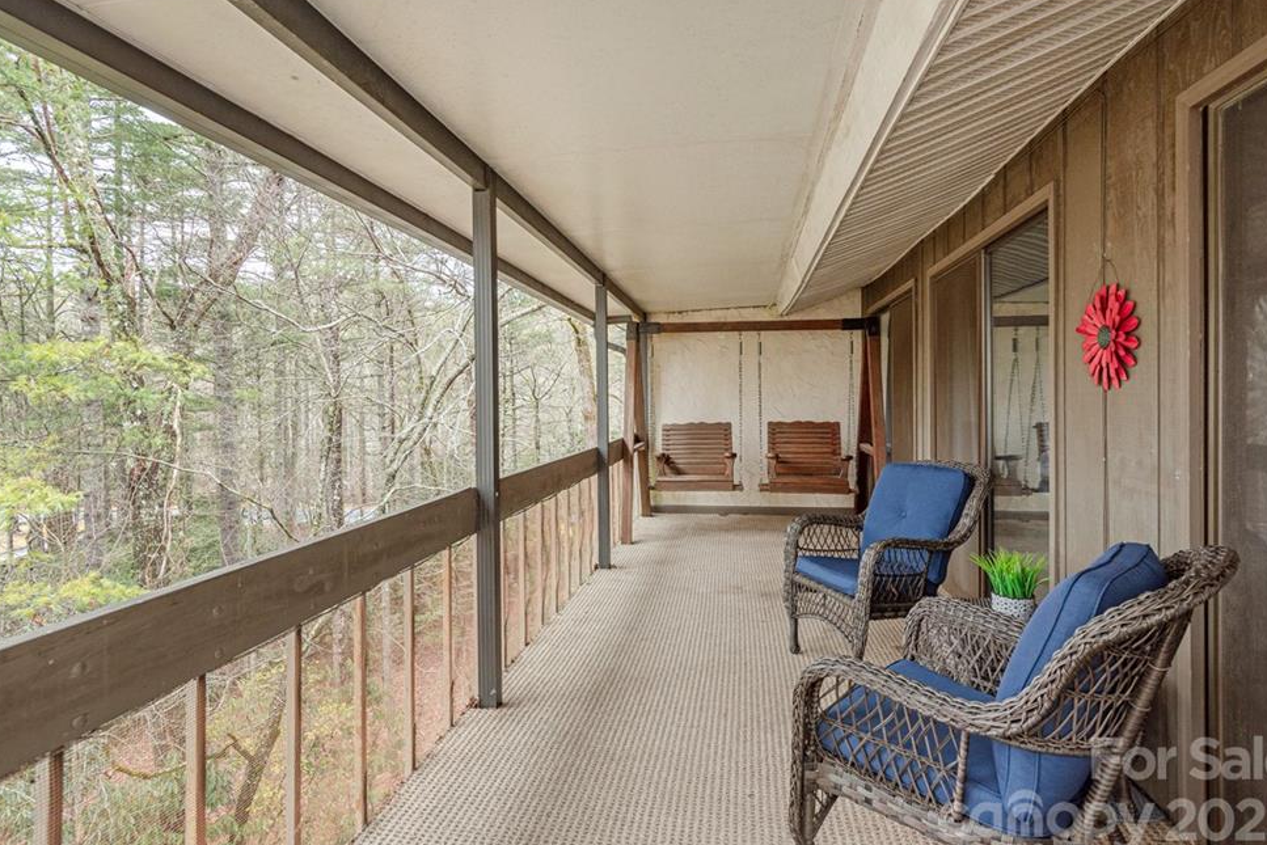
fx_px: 634
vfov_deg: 67.4
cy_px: 433
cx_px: 634
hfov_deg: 90.0
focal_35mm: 18
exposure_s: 1/50
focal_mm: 17
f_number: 8
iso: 320
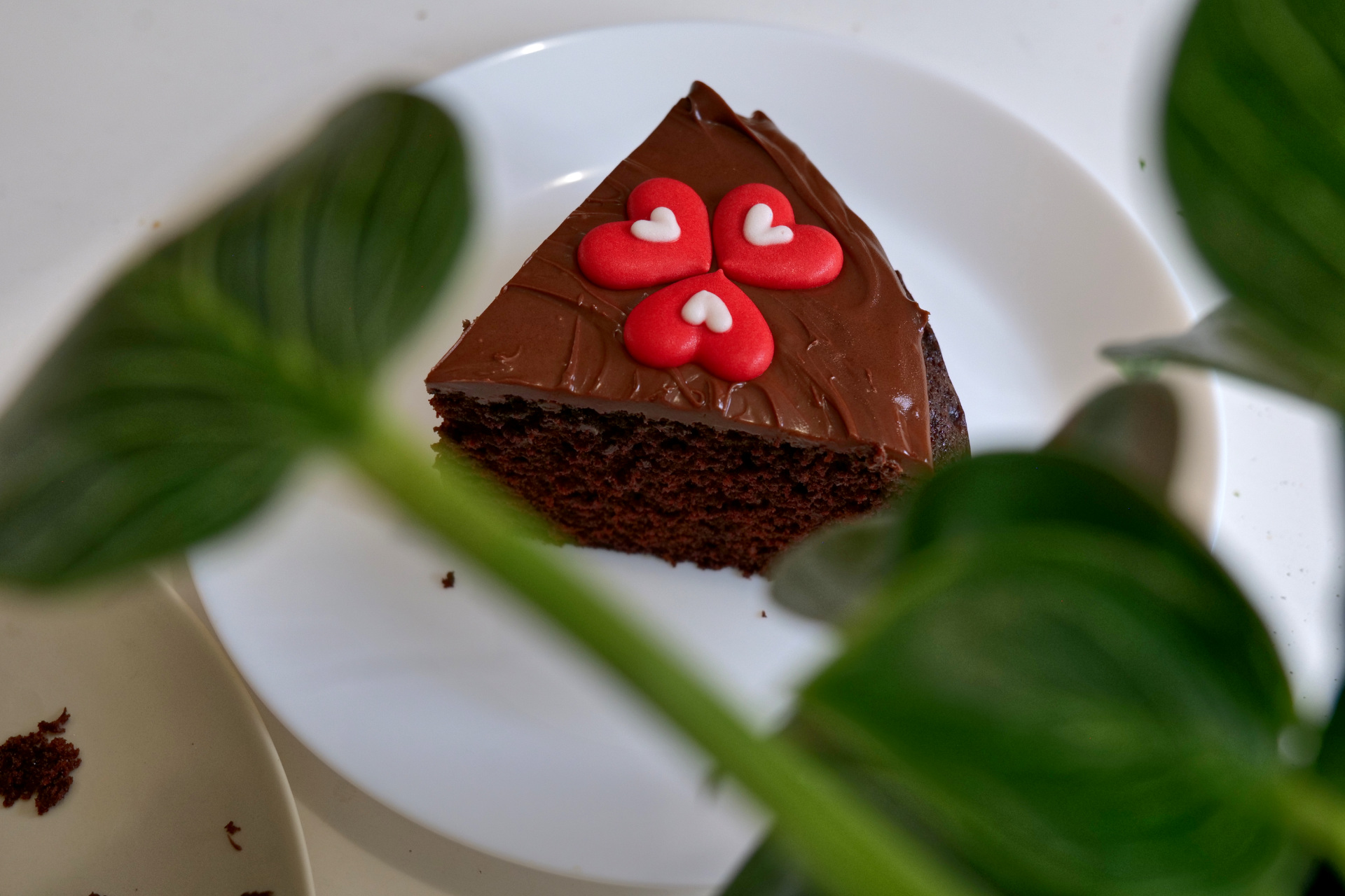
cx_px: 672
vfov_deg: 24.6
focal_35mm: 55
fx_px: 2055
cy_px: 448
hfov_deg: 36.2
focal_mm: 55
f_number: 7.1
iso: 1600
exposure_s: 1/80
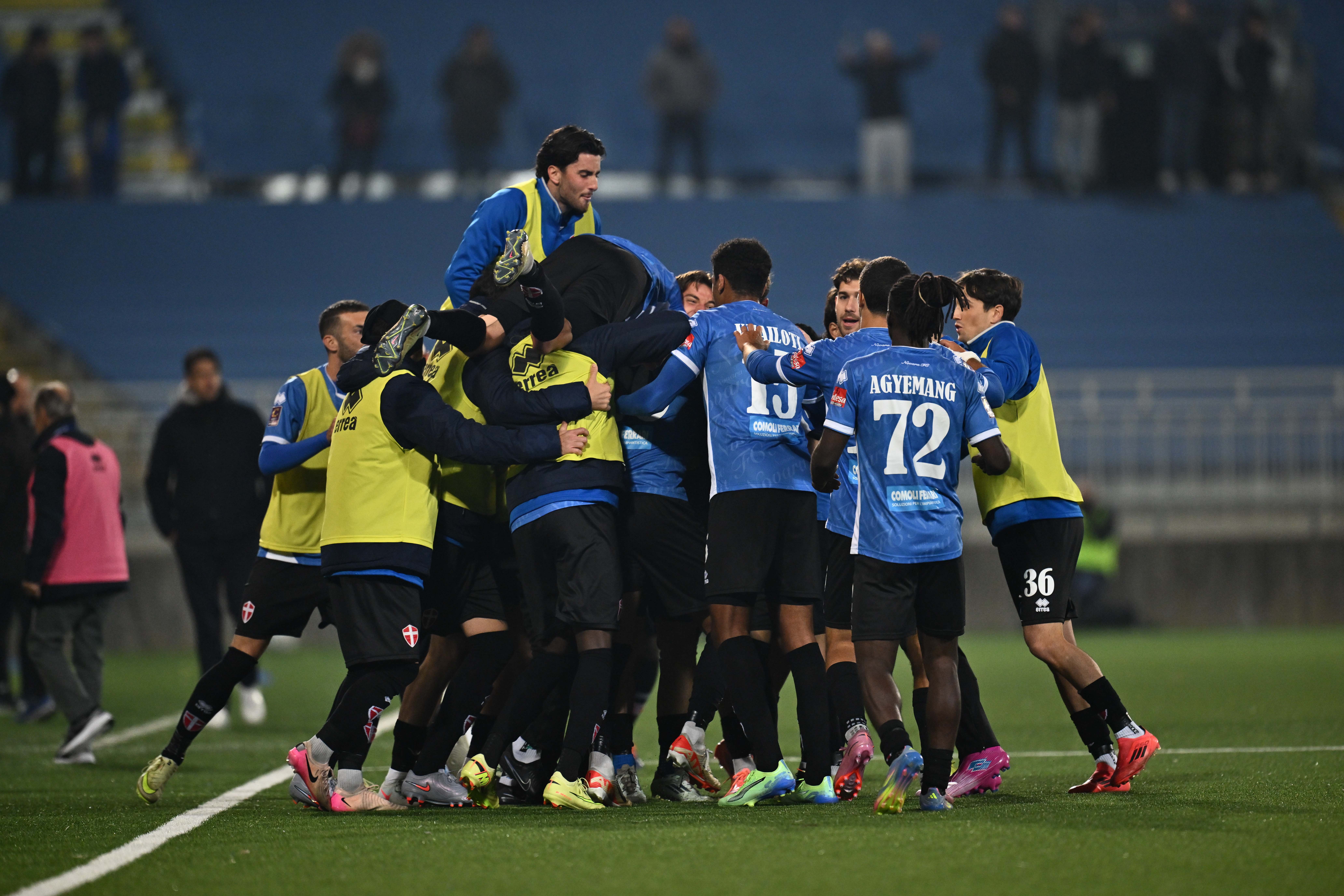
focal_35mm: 400
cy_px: 448
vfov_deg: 3.4
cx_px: 672
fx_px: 14932
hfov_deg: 5.2
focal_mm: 400
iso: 2000
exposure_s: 1/1250
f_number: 3.2
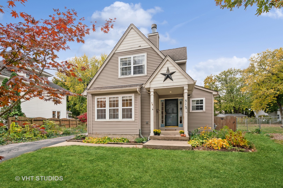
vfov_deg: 70.4
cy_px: 94
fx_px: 134
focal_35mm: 17
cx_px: 142
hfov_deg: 93.3
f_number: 8
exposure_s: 1/125
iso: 400
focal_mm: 17
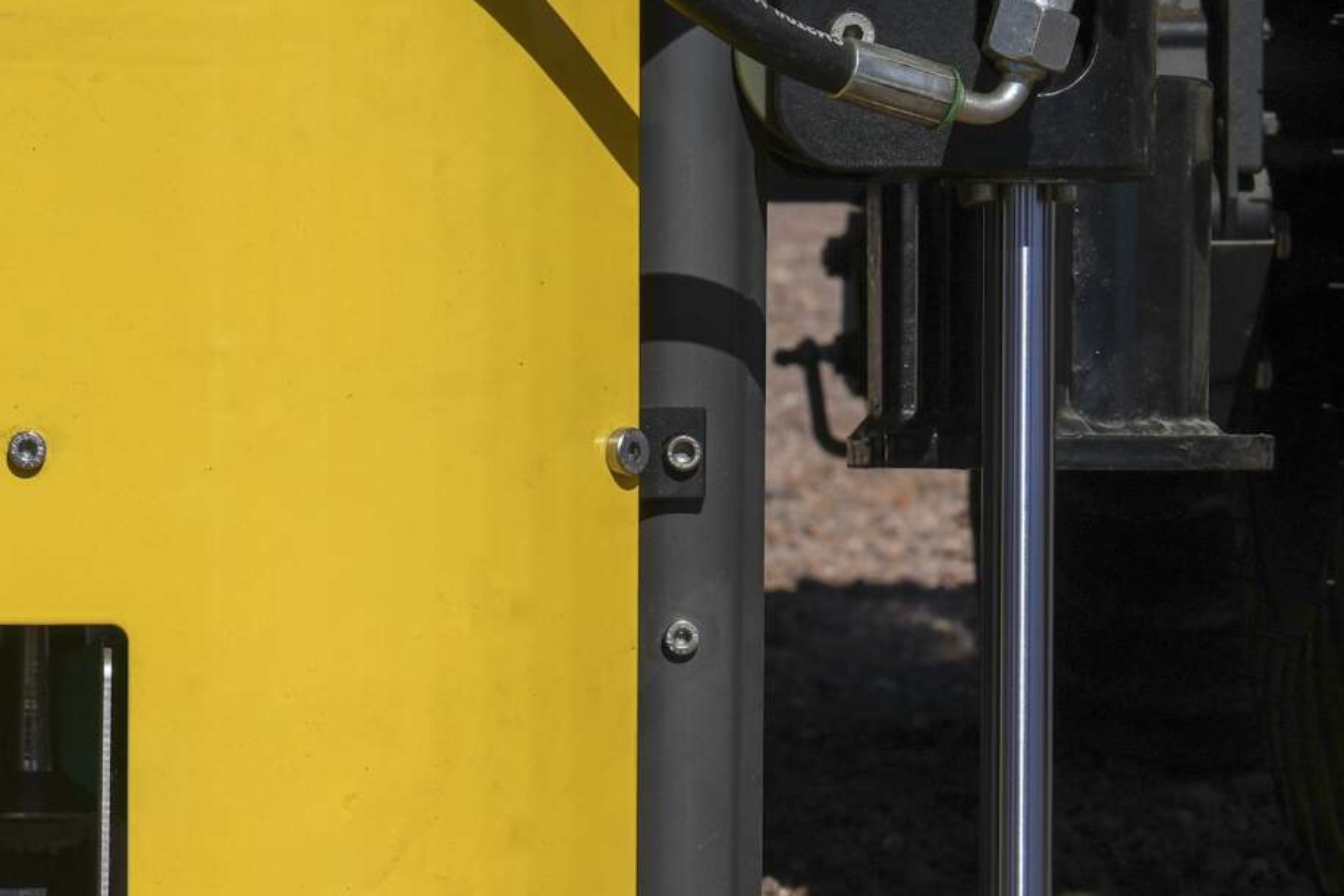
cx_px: 94
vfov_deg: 6.2
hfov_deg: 9.3
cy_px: 919
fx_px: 8214
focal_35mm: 220
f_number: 11
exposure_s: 1/640
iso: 100
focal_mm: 70
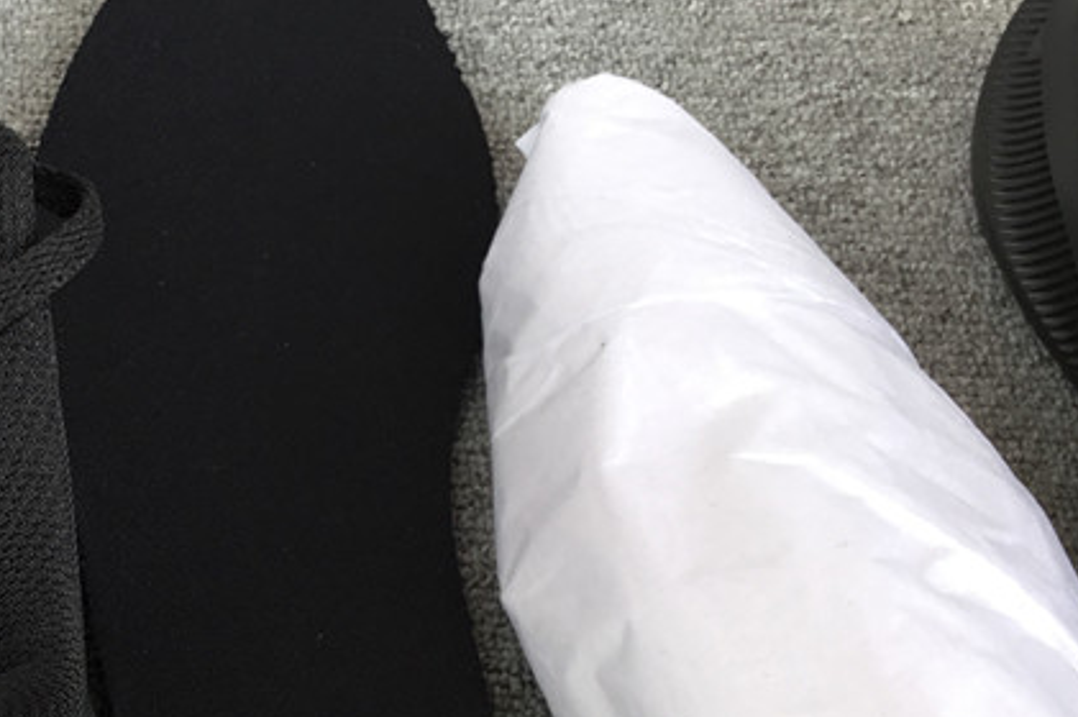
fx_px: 2064
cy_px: 490
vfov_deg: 19.6
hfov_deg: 28.2
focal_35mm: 69
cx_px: 115
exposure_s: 1/100
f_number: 2.4
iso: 25
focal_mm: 3.3
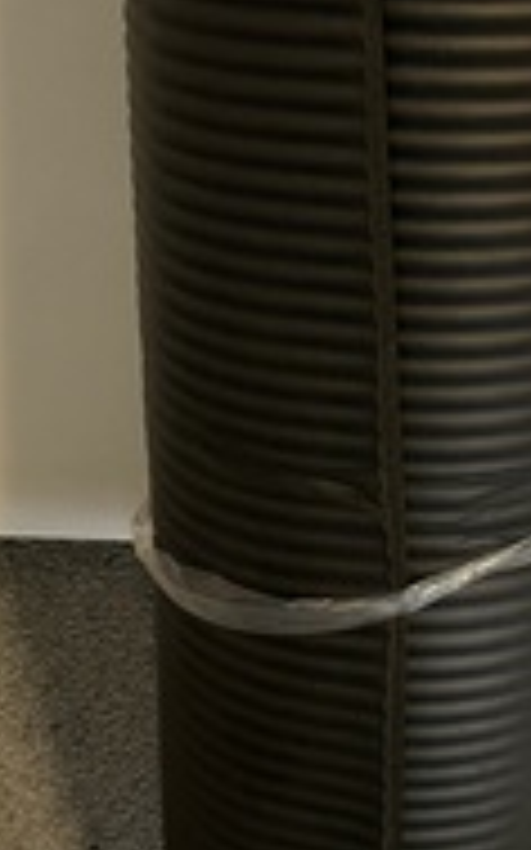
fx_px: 1529
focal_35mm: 66
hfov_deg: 19.5
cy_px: 263
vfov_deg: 30.8
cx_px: 432
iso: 320
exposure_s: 1/60
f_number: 1.6
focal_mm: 5.1
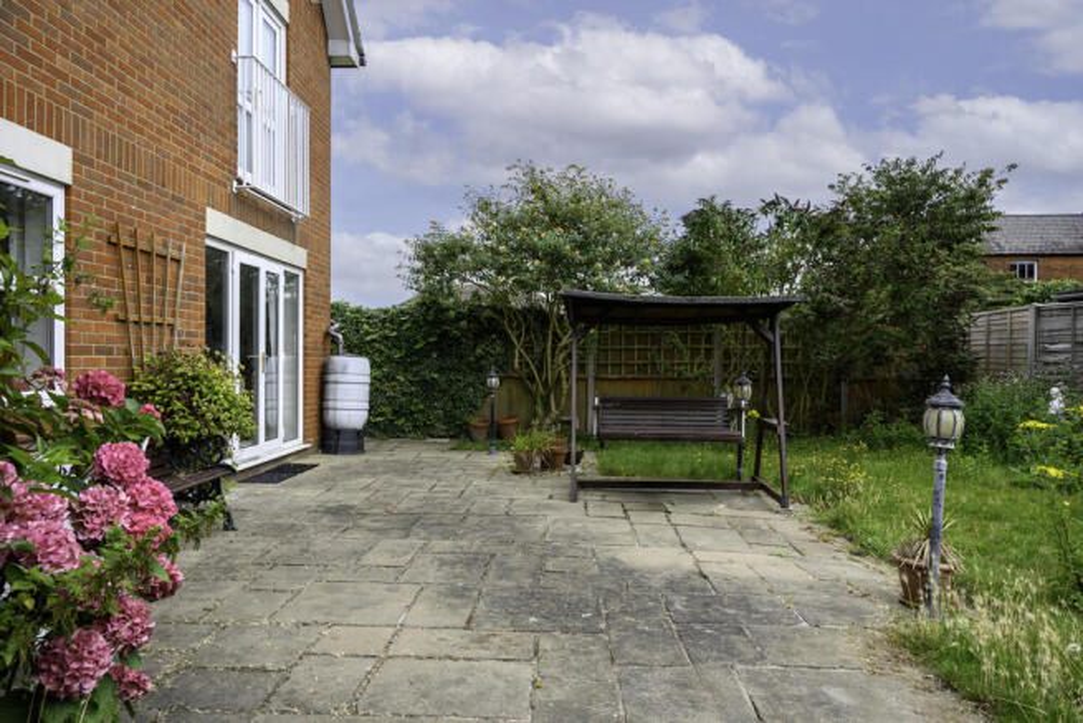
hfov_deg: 73.7
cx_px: 542
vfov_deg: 53.2
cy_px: 362
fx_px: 722
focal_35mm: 24
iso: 100
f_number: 8
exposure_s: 1/160
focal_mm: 24
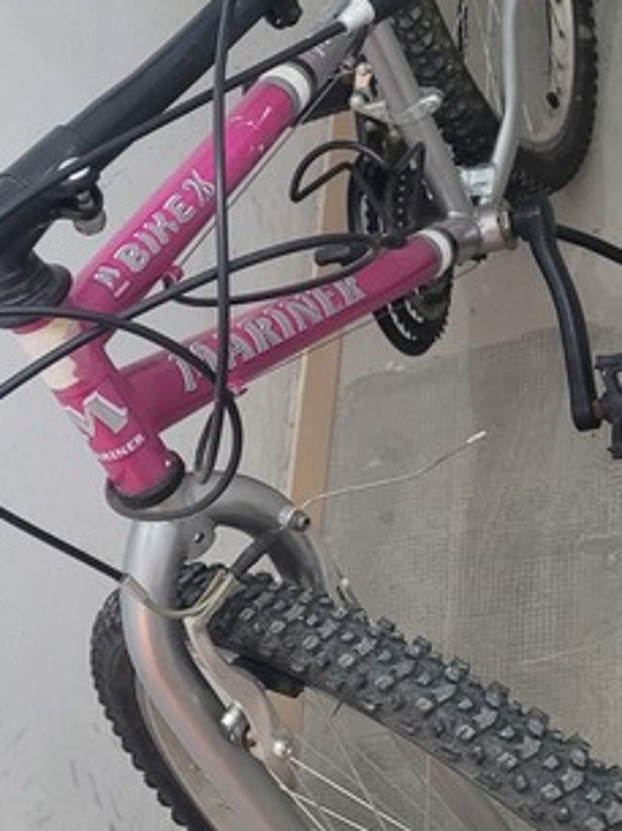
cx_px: 274
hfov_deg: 21.6
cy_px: 399
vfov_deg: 28.6
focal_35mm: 68
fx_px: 1631
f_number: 1.8
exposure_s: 1/33
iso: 640
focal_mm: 5.4
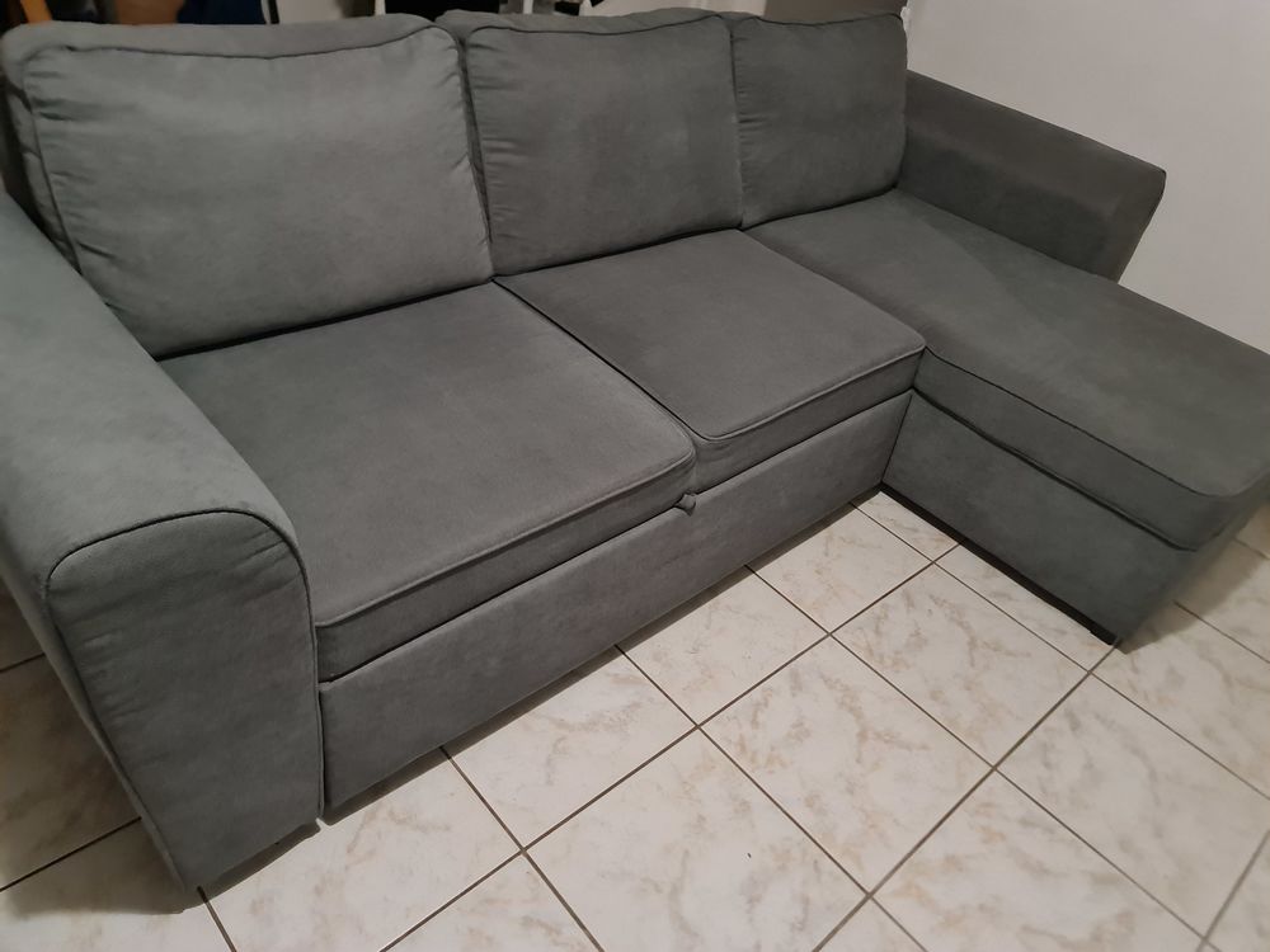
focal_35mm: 25
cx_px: 635
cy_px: 476
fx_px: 917
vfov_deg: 54.9
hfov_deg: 69.4
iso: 640
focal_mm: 7
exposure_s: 1/25
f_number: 1.8
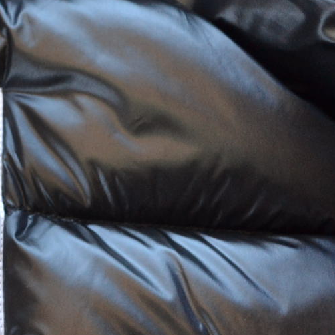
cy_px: 286
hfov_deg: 15.7
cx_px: -105
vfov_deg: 16.4
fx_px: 1150
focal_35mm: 105
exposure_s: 1/60
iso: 640
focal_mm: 18
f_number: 3.5
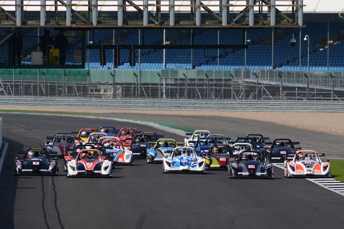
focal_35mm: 600
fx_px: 5733
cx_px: 172
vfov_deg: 2.3
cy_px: 114
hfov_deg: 3.4
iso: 320
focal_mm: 600
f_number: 7.1
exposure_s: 1/2000
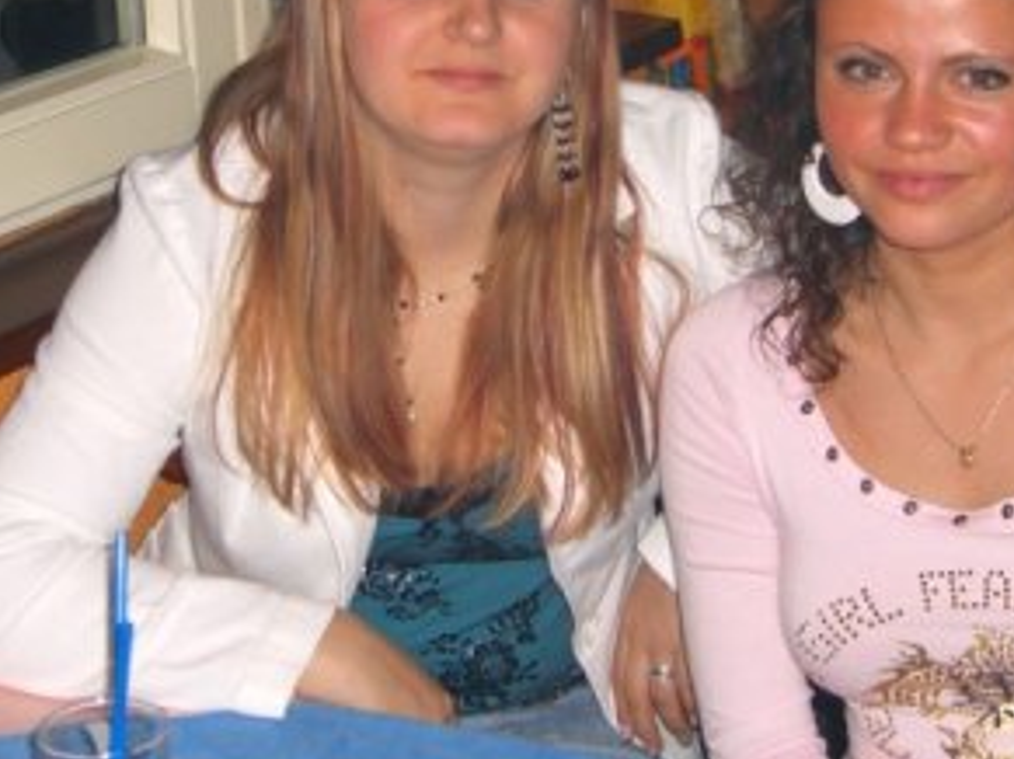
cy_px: 153
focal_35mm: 95
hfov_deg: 20.6
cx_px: 596
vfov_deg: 15.5
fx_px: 2782
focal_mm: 9.5
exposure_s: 1/60
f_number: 3.1
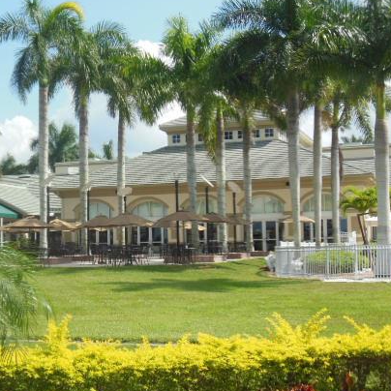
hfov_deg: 24.4
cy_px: 203
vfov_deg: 24.7
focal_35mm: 70
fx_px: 895
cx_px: 106
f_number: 4
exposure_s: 1/800
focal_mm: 8.9
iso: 125
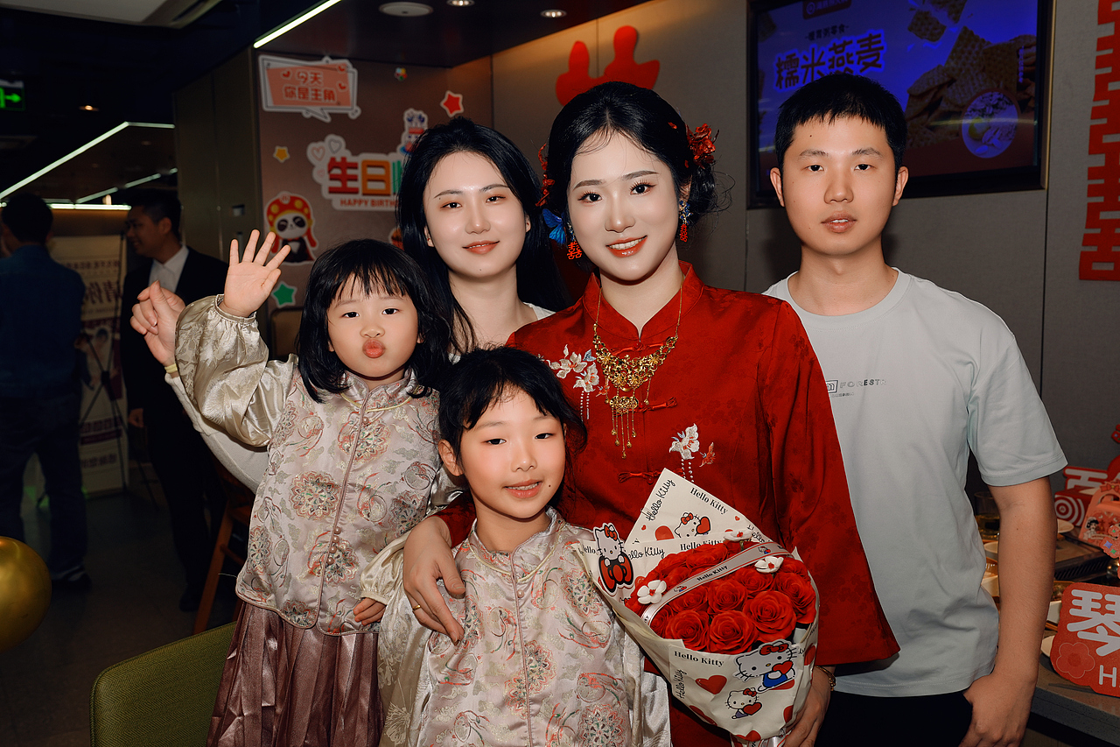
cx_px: 560
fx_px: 1058
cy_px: 374
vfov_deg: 38.9
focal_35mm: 34
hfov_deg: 55.8
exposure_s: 1/100
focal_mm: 34
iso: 200
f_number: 5.6
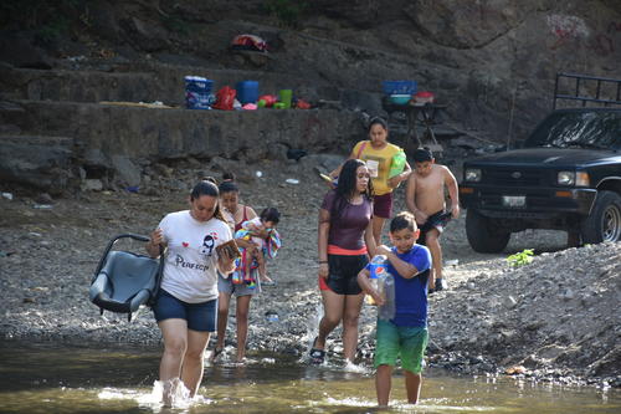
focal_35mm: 210
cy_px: 207
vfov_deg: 6.5
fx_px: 3621
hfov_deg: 9.8
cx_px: 310
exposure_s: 1/100
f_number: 5.6
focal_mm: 140
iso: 125
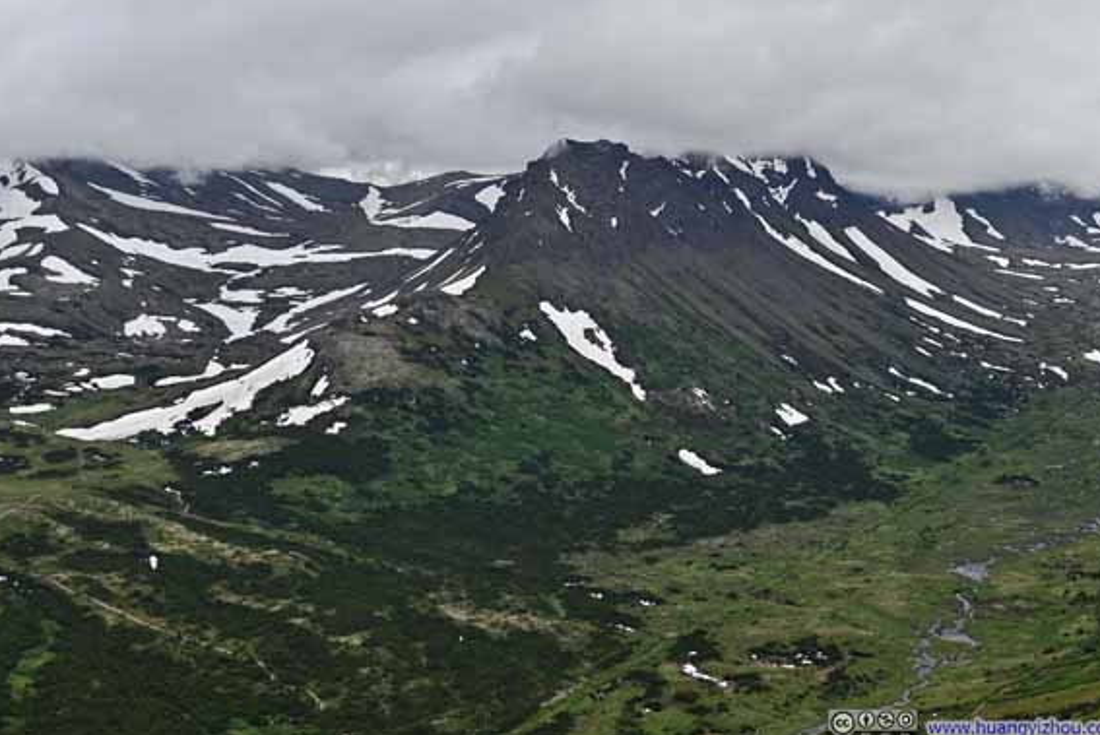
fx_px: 1682
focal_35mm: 55
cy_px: 223
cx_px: 351
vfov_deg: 24.5
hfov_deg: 35.8
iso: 100
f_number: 4.5
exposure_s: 1/1250
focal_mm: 39
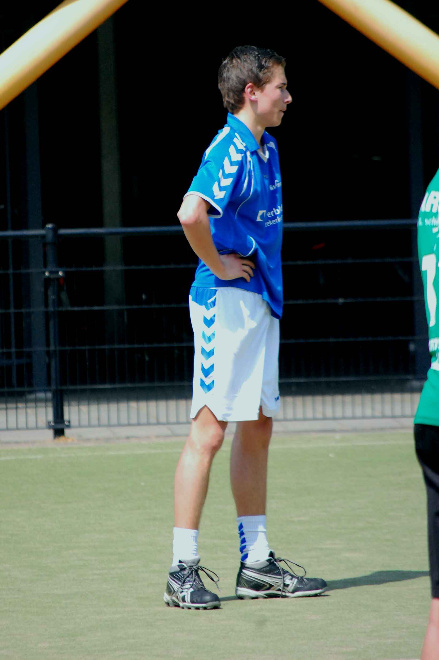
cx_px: 220
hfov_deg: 4.6
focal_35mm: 300
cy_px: 330
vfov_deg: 6.9
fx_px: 5498
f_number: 5.6
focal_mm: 200
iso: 1600
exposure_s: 1/2500
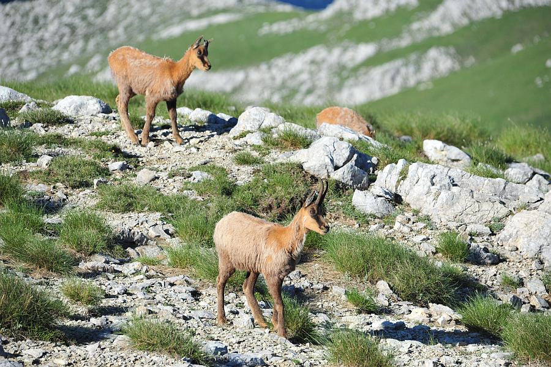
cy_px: 184
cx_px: 276
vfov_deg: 2.7
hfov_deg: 4.1
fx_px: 7648
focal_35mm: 500
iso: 640
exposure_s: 1/640
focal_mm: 500
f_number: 13
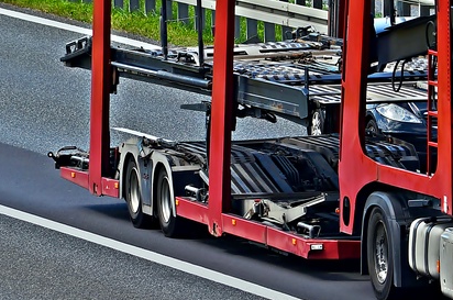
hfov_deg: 3.0
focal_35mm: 699
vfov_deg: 2.0
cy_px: 110
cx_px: 398
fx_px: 8779
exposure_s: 1/800
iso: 200
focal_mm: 240
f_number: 8
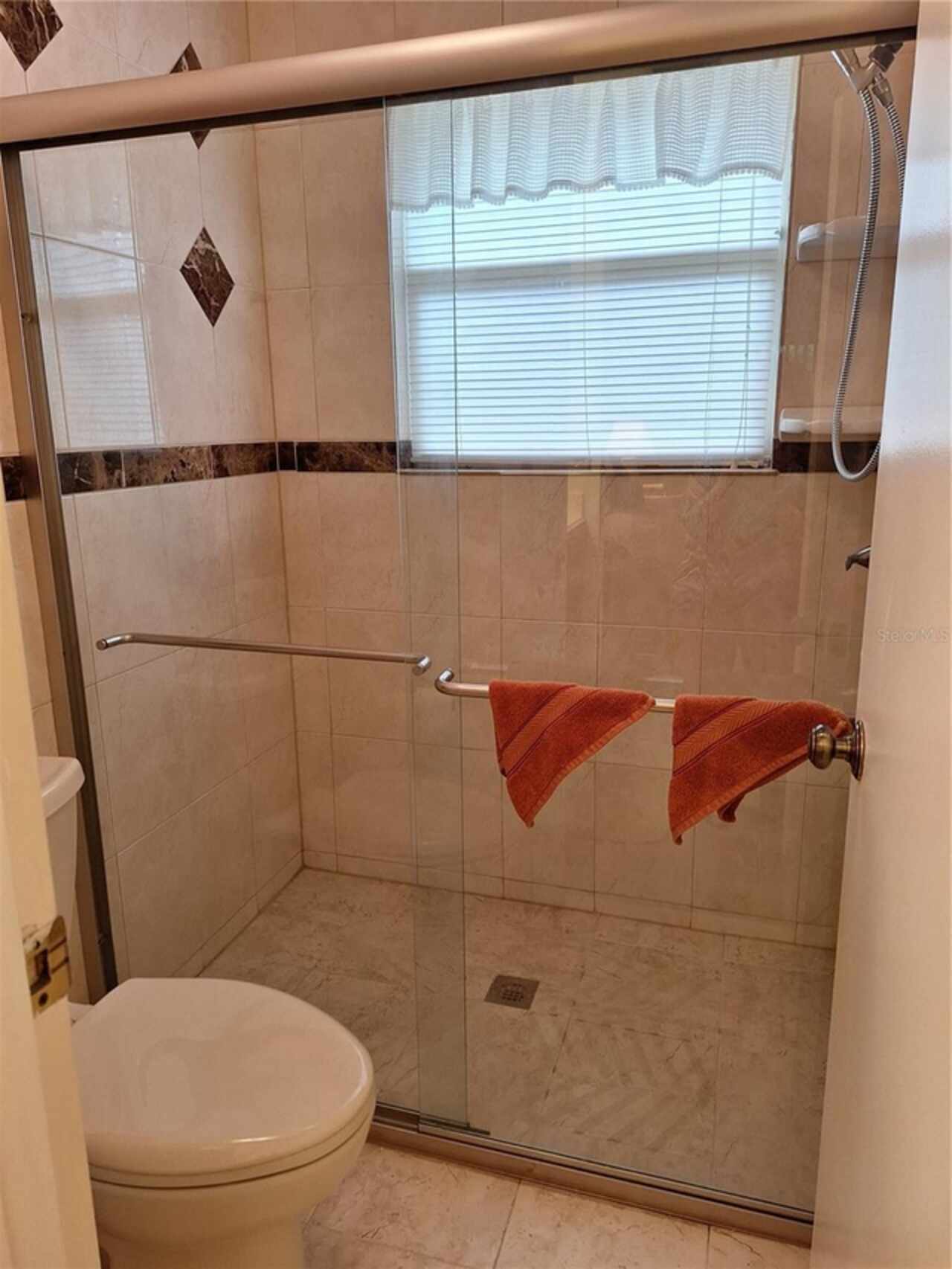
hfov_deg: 58.9
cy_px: 634
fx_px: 843
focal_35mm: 23
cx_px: 476
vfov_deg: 73.9
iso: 80
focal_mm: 5.54
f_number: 1.8
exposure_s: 1/60
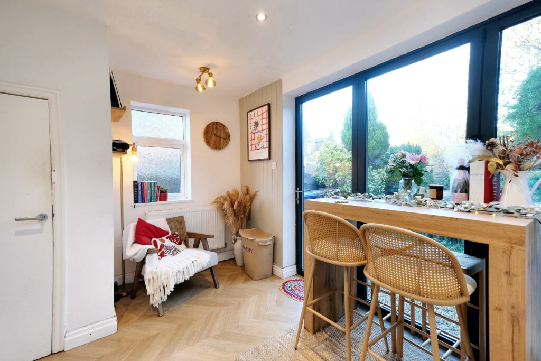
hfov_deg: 100.4
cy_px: 180
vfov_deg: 77.3
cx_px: 270
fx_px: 225
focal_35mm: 15
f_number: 4
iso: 640
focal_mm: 10
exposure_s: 1/60
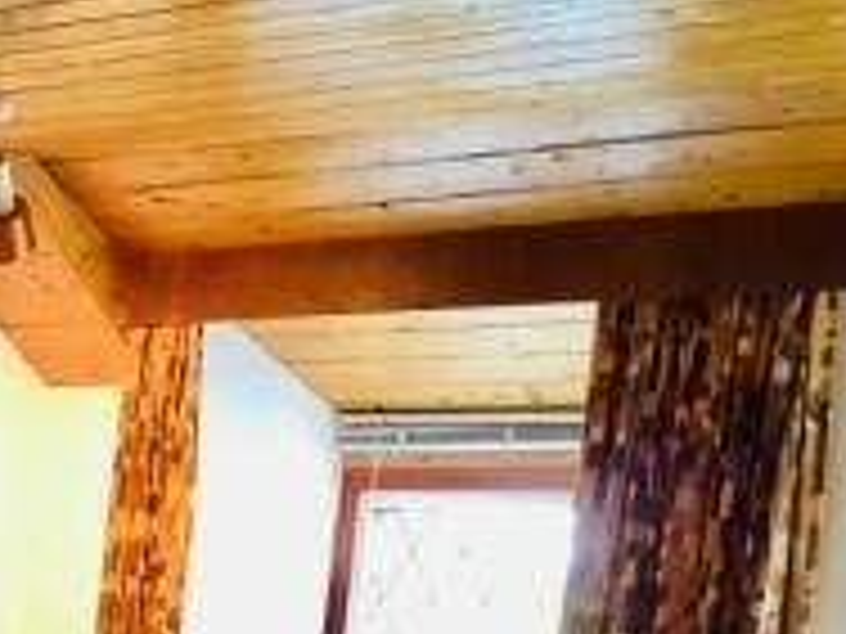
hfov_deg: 19.1
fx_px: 2346
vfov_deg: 14.5
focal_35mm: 96
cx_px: -209
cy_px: 906
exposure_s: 1/50
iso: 250
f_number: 2.4
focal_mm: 3.3
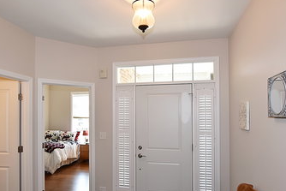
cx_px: 143
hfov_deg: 74.4
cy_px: 111
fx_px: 189
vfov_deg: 53.5
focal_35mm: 24
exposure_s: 1/125
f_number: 5.6
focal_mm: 11
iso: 800
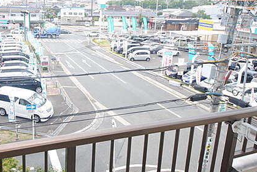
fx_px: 213
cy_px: 46
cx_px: 71
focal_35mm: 30
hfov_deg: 59.6
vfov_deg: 42.8
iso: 100
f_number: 5
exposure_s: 1/80
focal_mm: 13
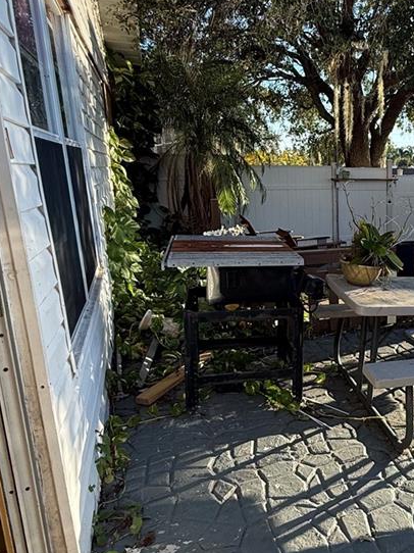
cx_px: 387
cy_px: 289
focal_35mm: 31
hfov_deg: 41.1
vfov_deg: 58.4
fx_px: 495
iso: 64
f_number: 2.2
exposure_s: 1/585
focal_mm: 2.22
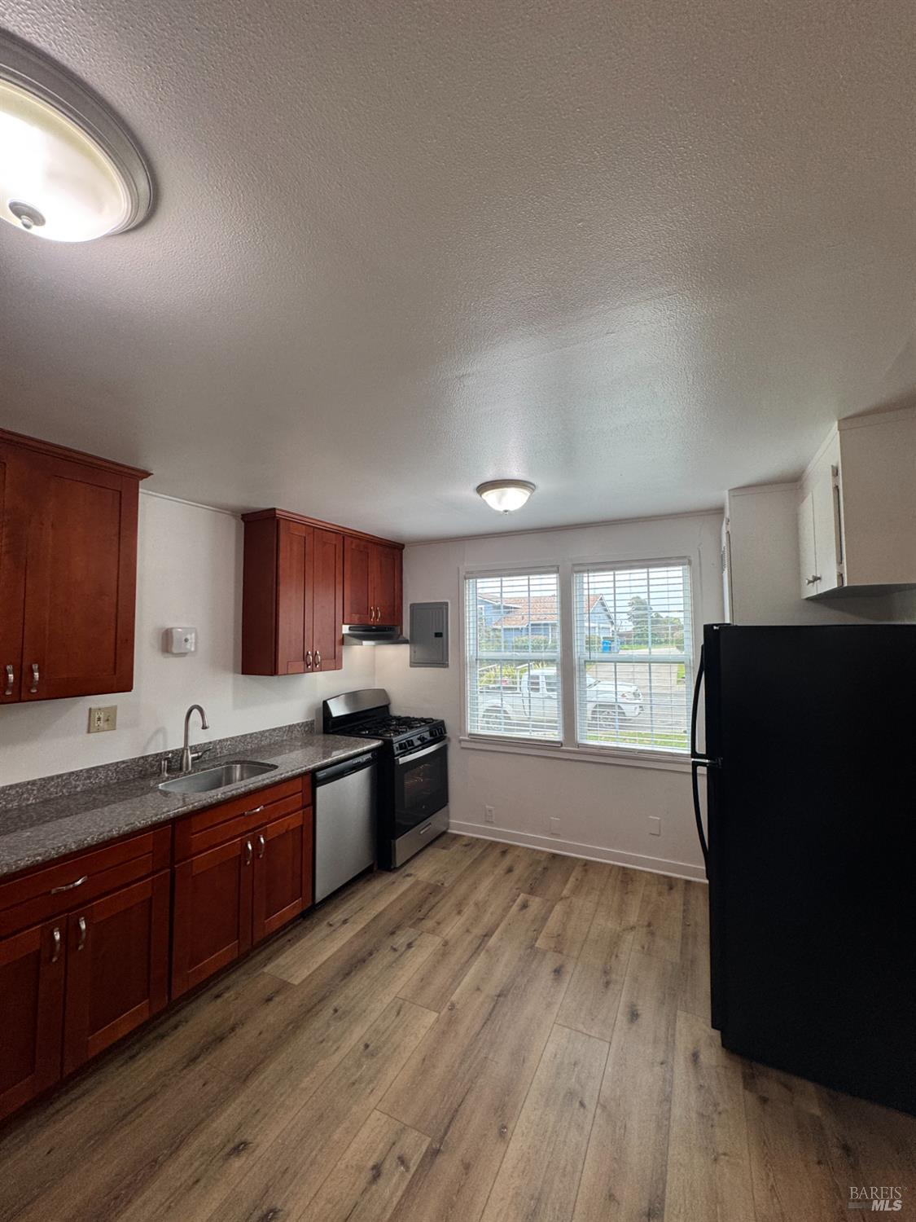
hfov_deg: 85.7
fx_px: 494
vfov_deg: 102.1
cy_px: 611
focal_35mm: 14
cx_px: 458
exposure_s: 1/120
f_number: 2.2
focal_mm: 2.22
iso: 100
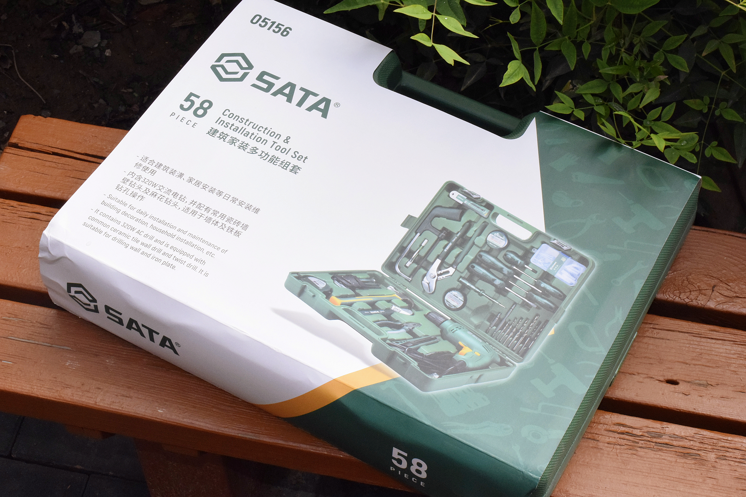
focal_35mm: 63
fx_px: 1305
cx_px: 373
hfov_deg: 31.9
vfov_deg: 21.6
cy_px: 248
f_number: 29
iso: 3200
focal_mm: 42
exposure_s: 1/200
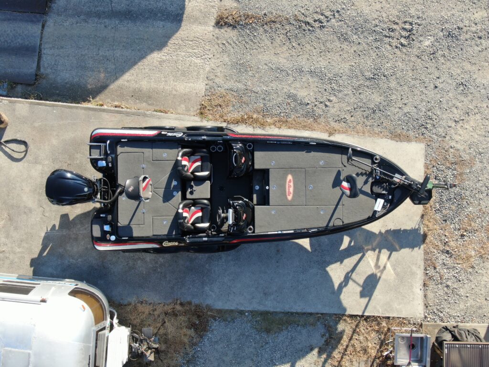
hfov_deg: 39.7
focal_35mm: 48
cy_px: 184
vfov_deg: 30.3
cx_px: 244
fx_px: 678
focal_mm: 8.6
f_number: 3.8
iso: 100
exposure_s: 1/200
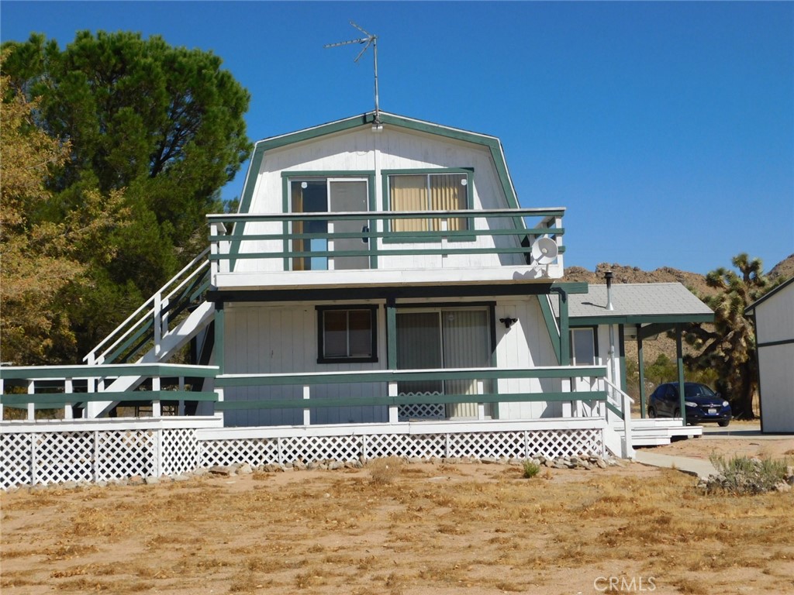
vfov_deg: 28.6
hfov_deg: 37.5
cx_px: 397
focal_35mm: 51
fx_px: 1170
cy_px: 298
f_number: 7.6
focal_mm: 9
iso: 125
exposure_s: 1/500
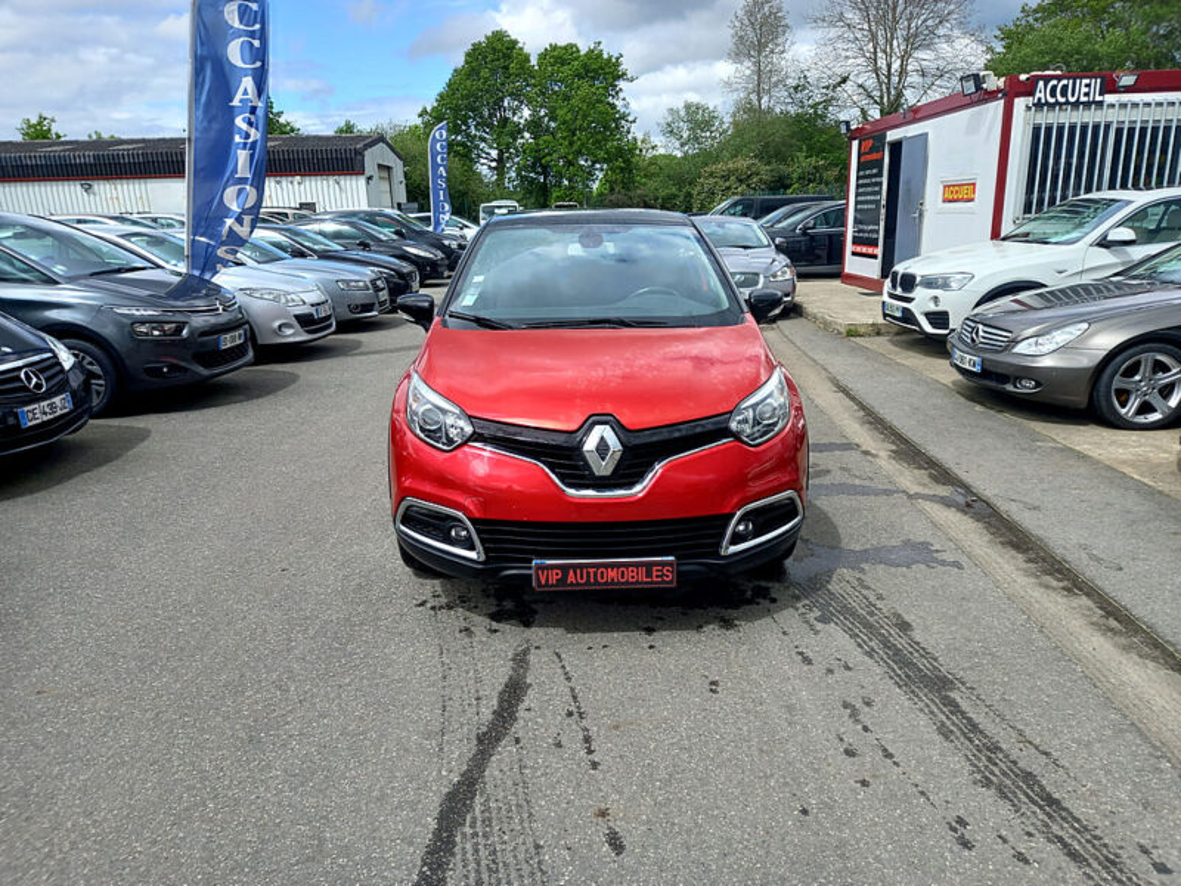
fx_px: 853
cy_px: 443
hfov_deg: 69.4
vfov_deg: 54.9
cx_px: 590
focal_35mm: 25
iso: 25
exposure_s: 1/460
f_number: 2
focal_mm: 4.6
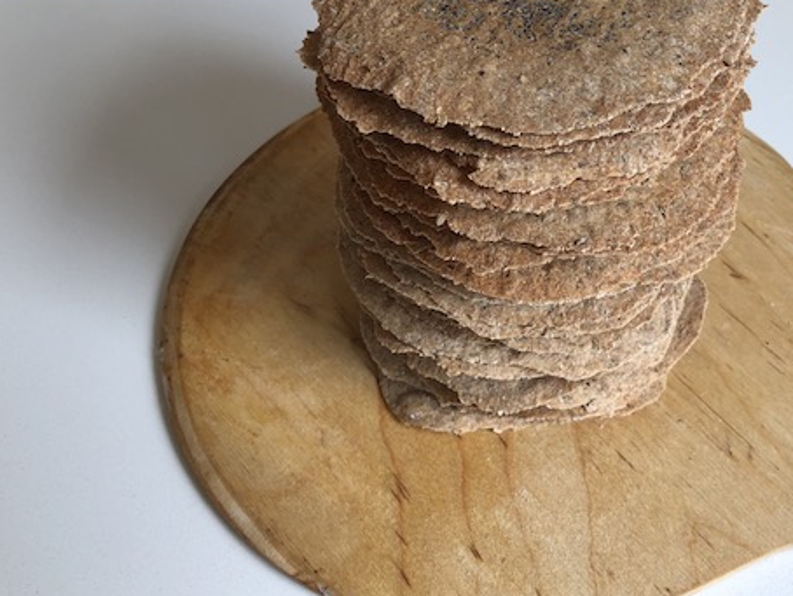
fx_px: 848
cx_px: 521
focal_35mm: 37
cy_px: 238
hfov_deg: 49.4
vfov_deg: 38.5
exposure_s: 1/120
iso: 32
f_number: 1.8
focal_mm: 3.99
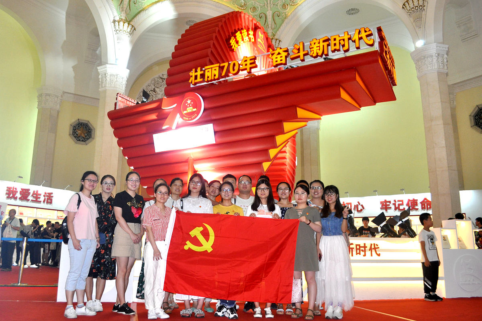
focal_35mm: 27
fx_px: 361
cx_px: 241
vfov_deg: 47.9
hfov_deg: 67.4
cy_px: 160
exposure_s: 1/200
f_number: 5
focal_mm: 18
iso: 800
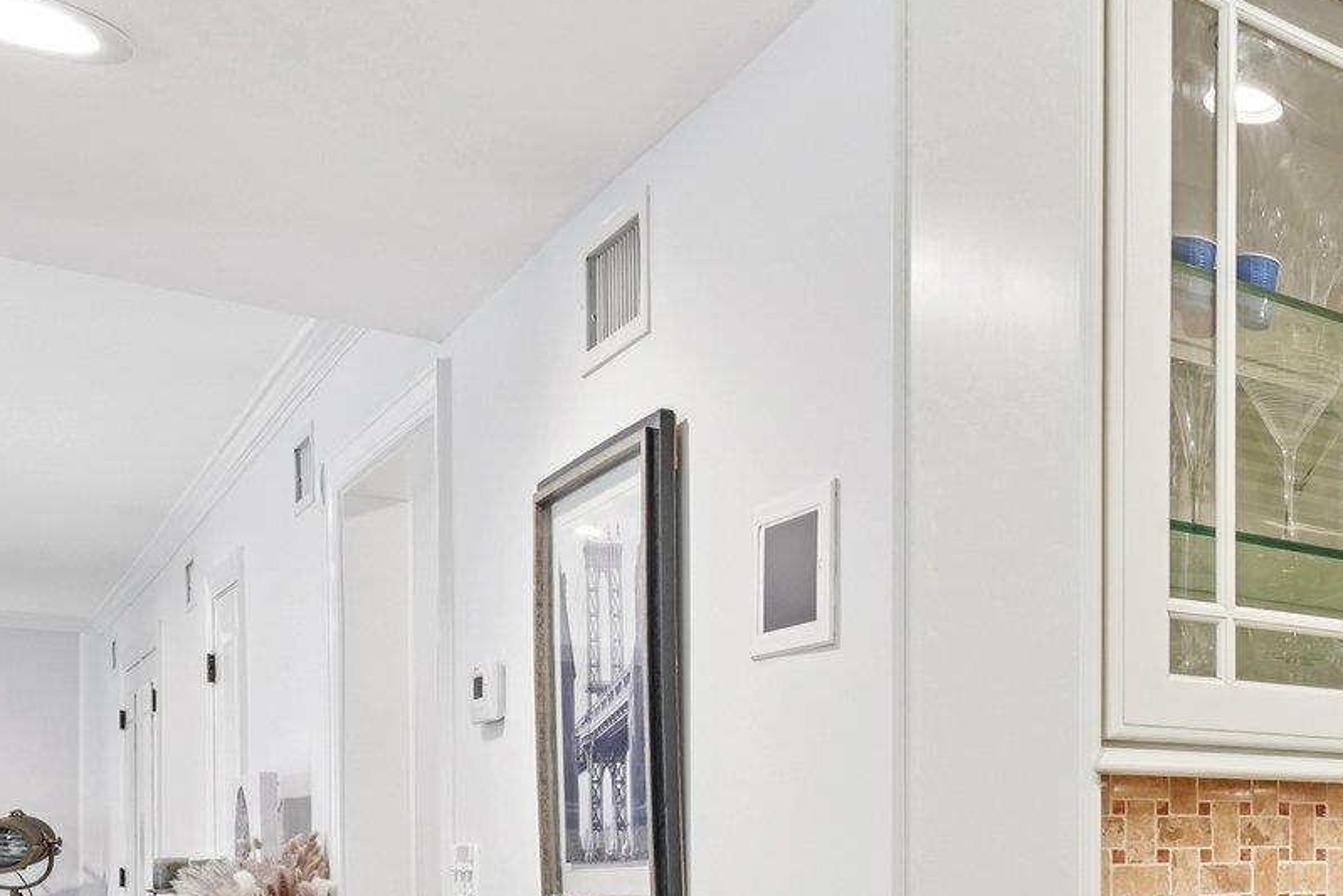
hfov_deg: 35.8
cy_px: 841
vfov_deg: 30.9
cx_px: 1651
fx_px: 1530
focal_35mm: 41
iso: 400
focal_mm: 16
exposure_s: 1/10
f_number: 8
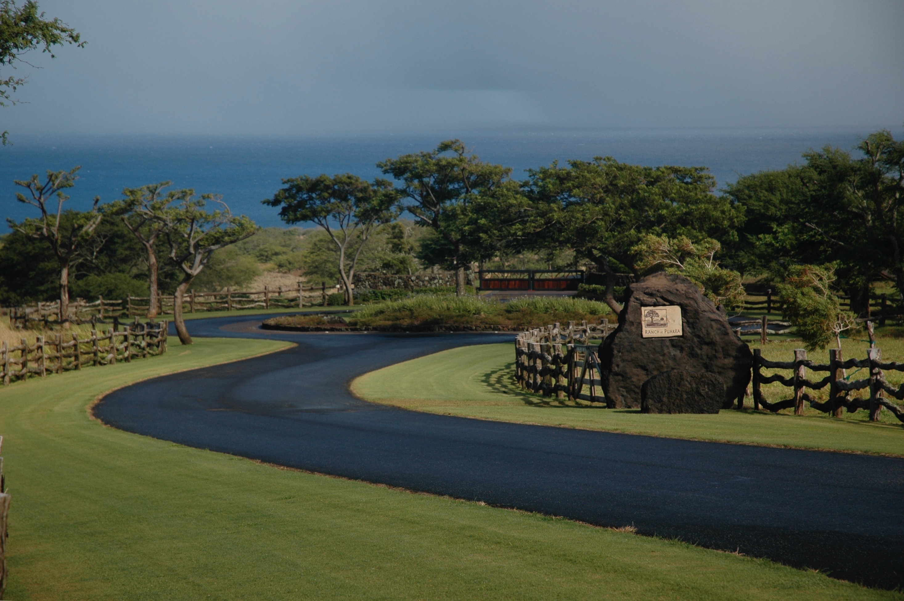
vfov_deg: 13.0
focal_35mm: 105
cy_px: 300
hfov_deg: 19.5
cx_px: 452
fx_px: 2634
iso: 200
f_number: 5
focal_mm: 70
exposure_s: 1/400
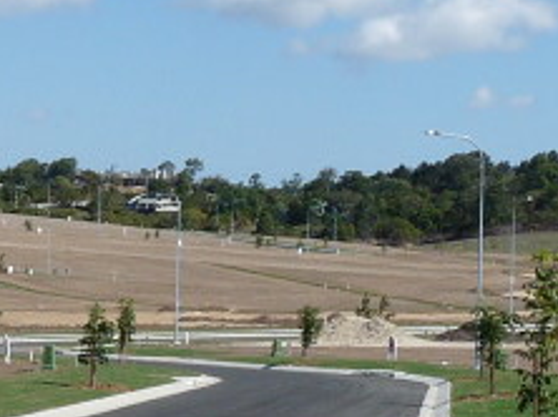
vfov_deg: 9.8
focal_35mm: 150
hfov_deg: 13.1
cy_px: 349
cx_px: 96
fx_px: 2415
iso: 100
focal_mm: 5.4
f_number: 6.3
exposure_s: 1/400
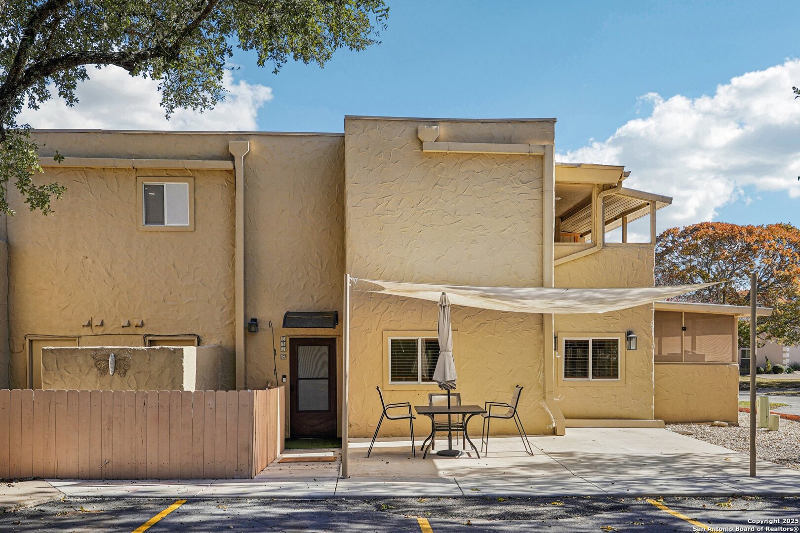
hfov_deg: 59.5
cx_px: 400
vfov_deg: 41.7
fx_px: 700
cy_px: 266
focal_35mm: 32
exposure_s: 1/200
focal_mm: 31.5
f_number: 8
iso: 100
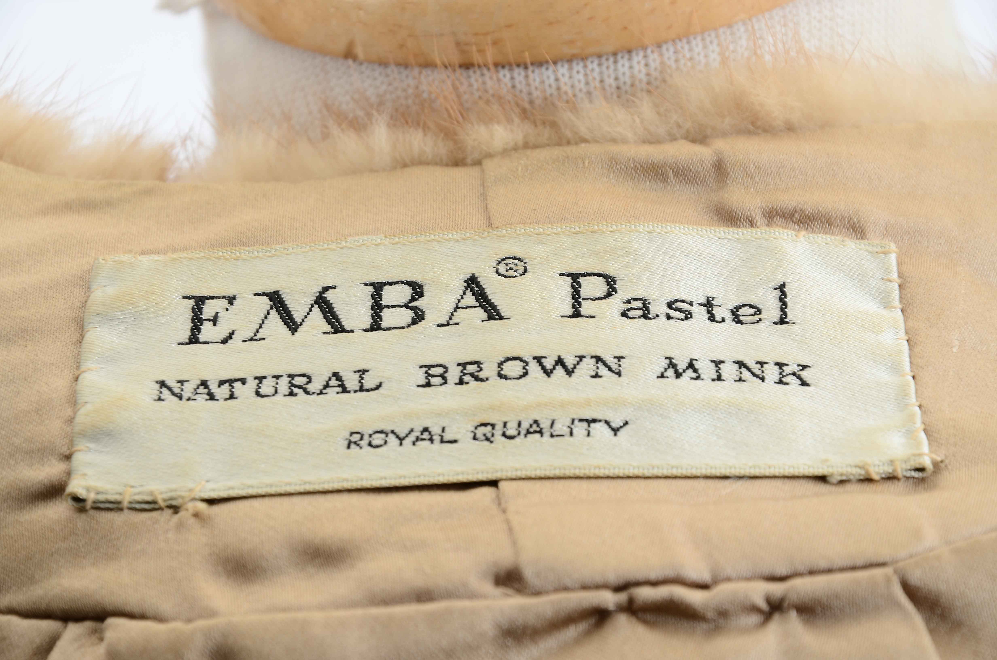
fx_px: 4353
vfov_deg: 8.7
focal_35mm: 158
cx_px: 498
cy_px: 330
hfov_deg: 13.1
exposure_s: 1/60
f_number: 8
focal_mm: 105
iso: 160
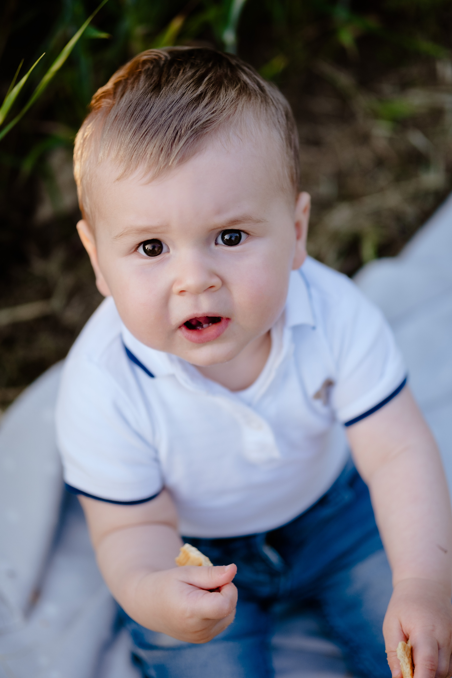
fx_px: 1601
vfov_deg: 23.9
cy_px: 337
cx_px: 227
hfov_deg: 16.1
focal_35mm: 85
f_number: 1.4
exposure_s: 1/1000
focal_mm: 56
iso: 160
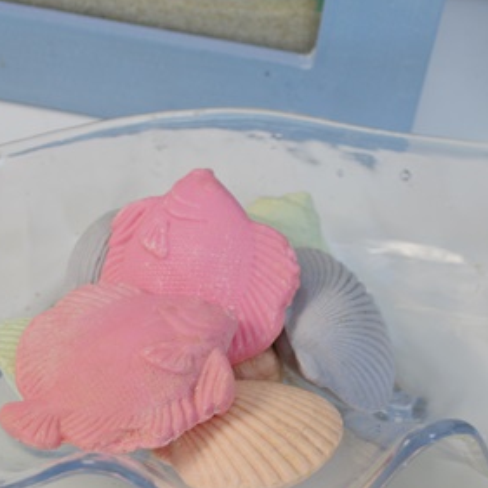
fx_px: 1388
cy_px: 248
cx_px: 193
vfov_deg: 19.9
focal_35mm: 87
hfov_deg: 19.9
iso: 200
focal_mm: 32
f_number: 6.3
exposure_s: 1/160
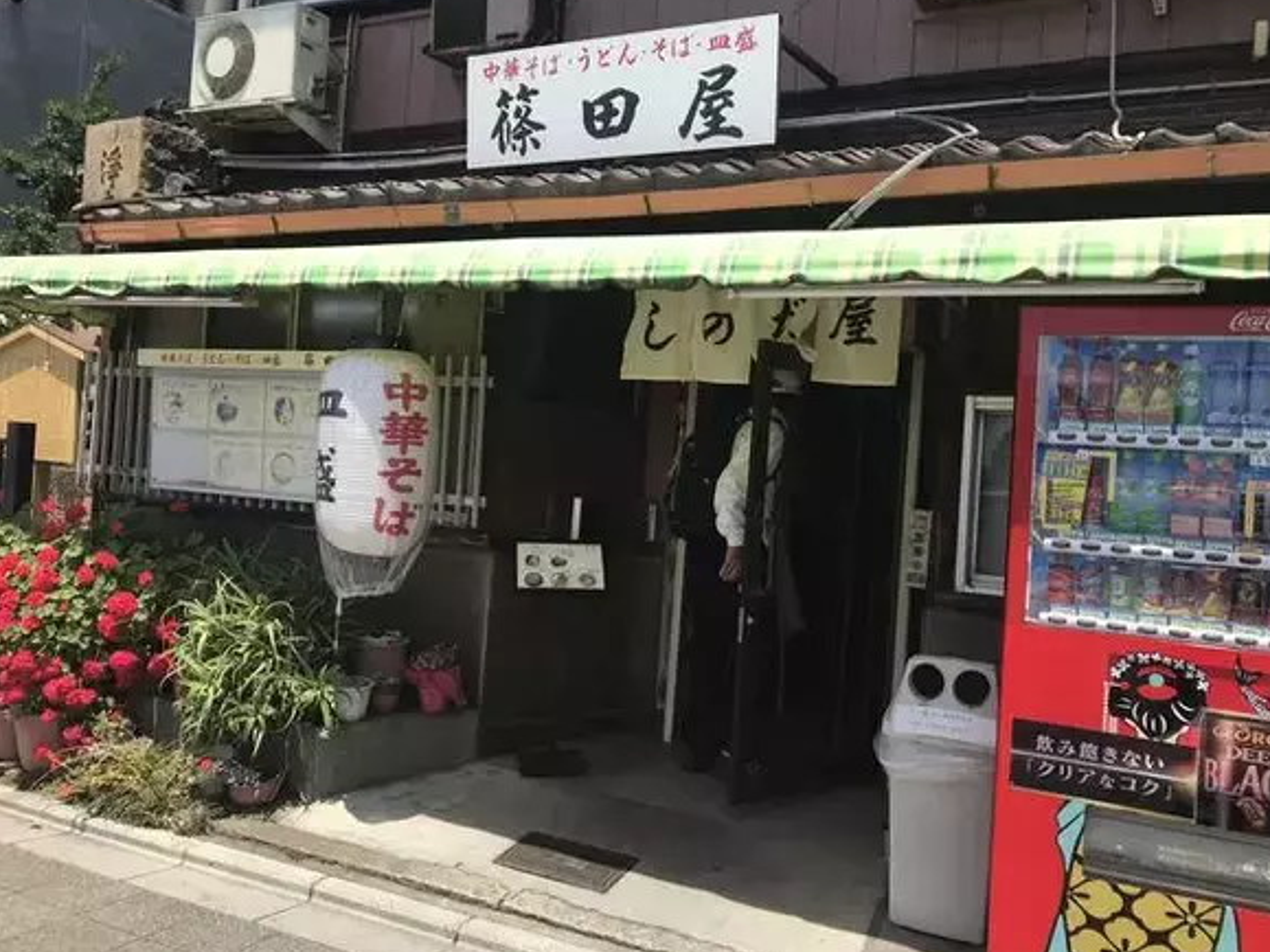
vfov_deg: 48.2
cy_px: 478
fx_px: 1064
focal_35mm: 29
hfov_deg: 61.7
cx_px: 654
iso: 20
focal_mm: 3.99
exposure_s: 1/1597
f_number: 1.8
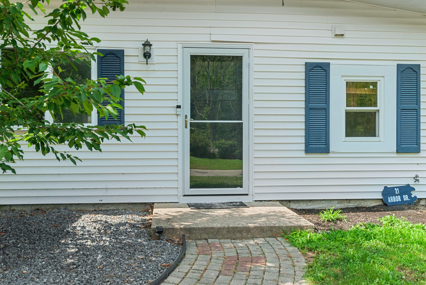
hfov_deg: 57.2
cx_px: 213
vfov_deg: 40.1
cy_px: 142
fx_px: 391
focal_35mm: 33
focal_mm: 22
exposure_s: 1/250
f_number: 9
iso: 200
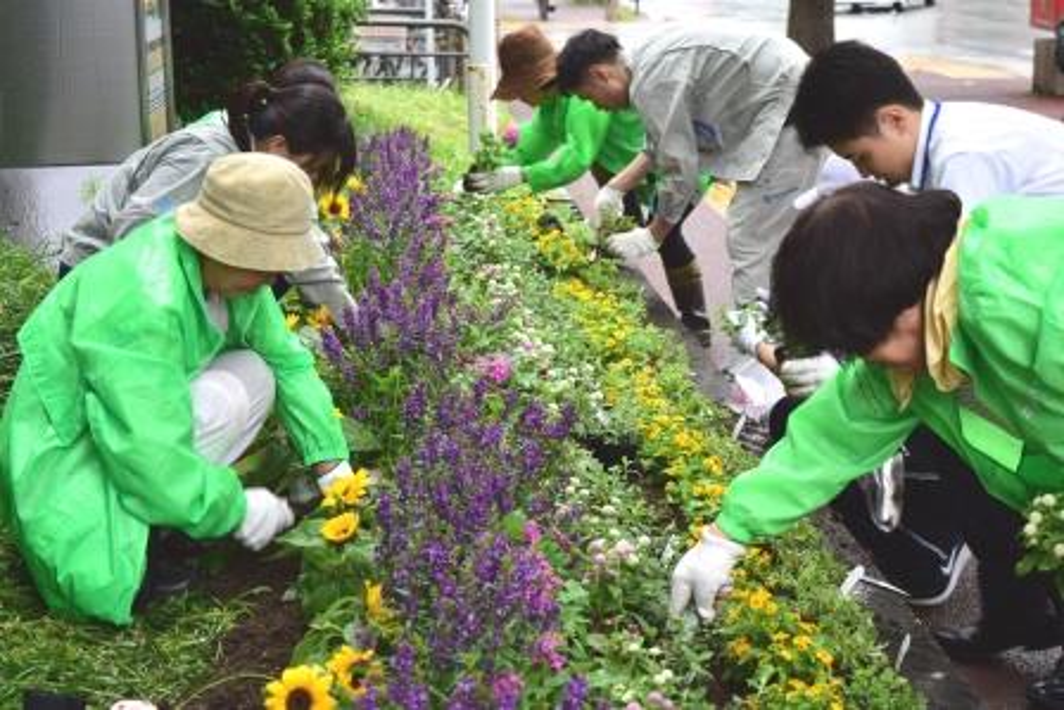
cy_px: 355
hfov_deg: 28.1
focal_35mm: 72
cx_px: 532
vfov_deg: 18.9
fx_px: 2129
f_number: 5.6
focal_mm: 48
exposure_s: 1/80
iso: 280
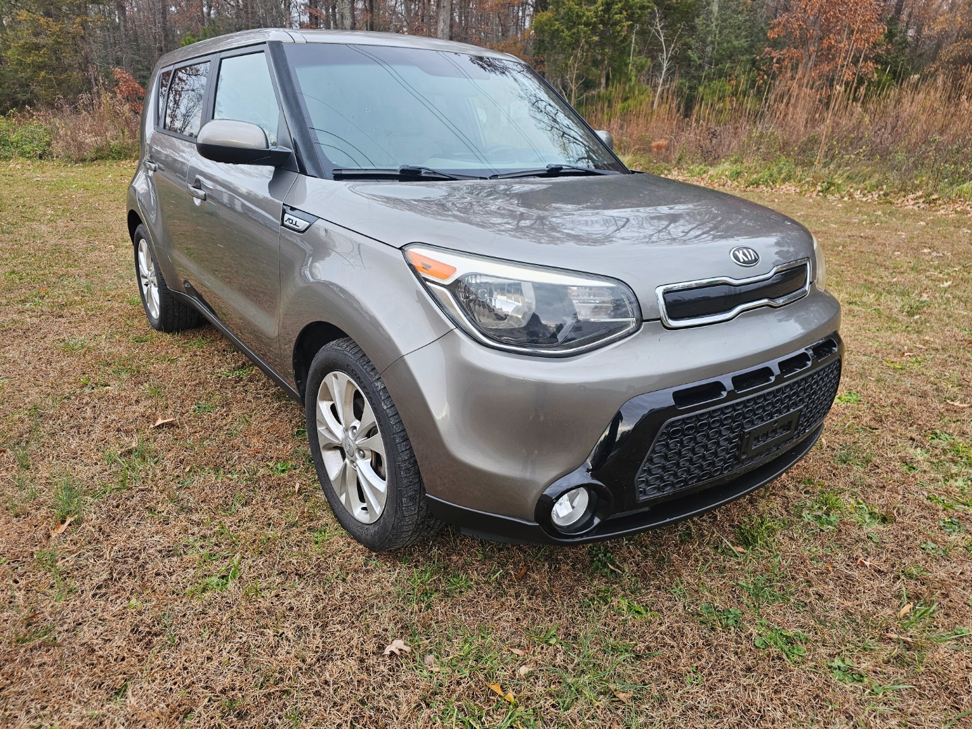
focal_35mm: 23
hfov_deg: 73.9
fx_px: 646
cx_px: 486
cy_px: 364
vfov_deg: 58.9
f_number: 1.7
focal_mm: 6.3
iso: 25
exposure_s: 1/100
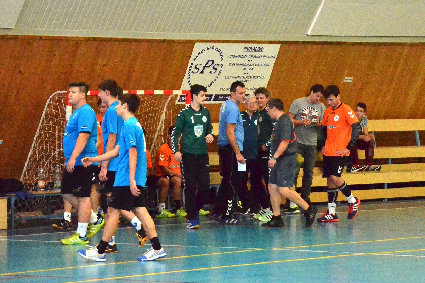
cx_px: 212
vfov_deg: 8.7
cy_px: 142
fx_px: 1859
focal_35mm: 158
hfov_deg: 13.0
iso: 6400
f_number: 5.6
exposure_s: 1/1250
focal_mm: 105
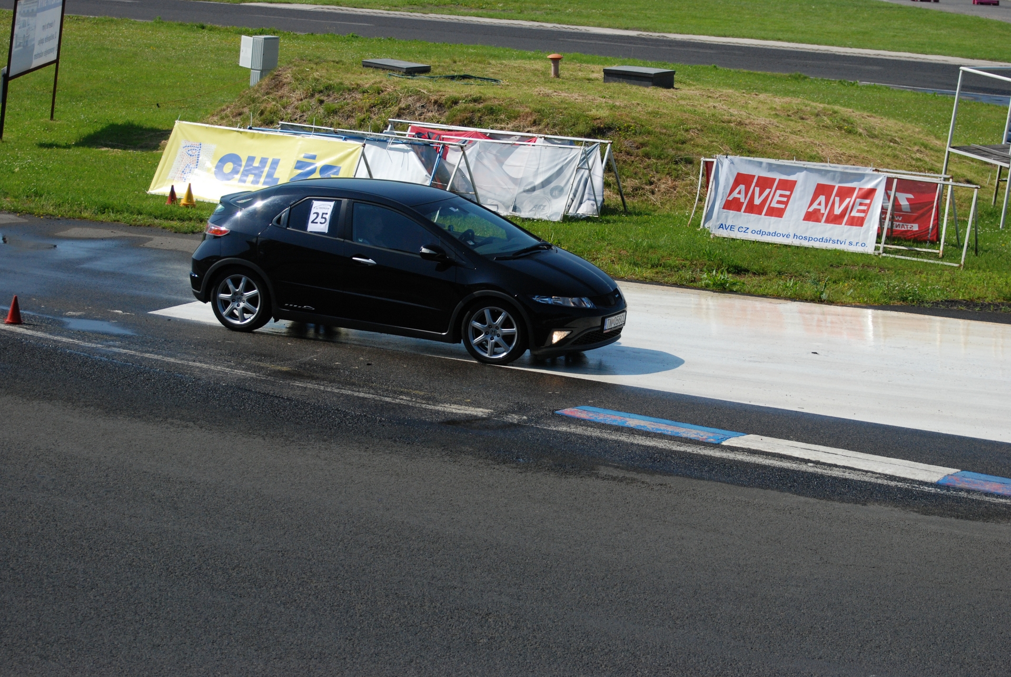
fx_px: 2952
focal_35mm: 105
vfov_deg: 13.1
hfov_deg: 19.4
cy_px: 338
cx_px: 506
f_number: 4.5
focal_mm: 70
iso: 400
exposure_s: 1/4000
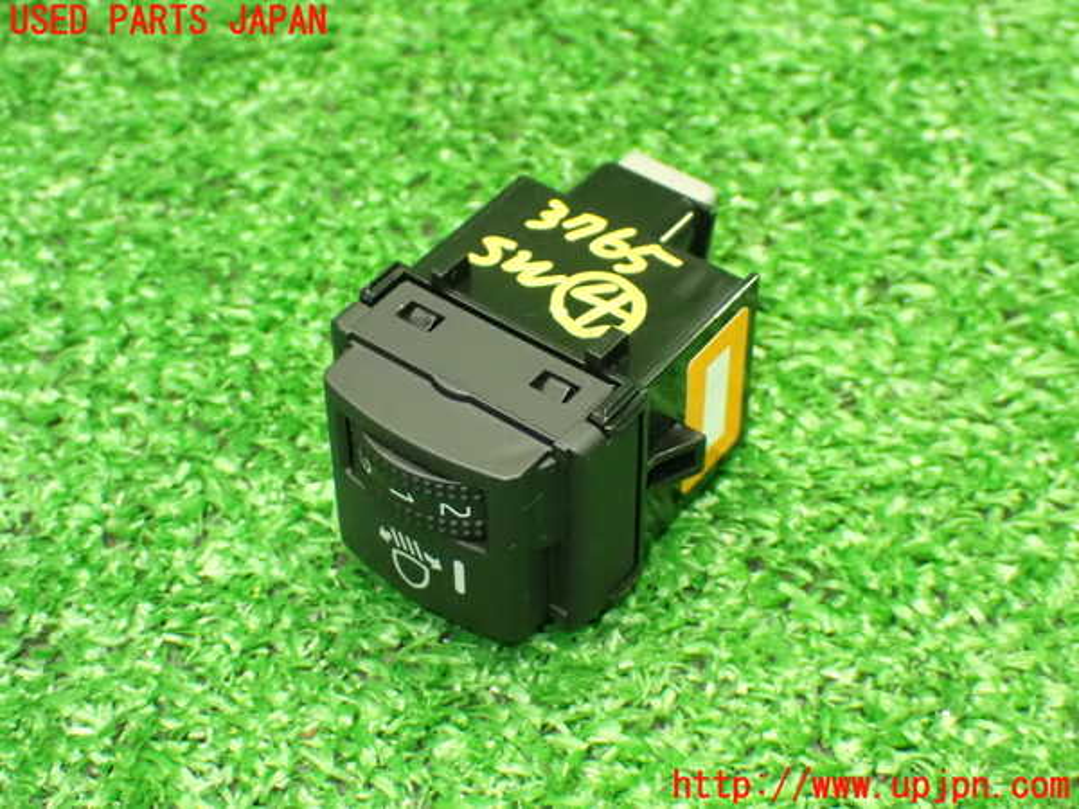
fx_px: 2088
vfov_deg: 21.9
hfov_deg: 29.0
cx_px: 540
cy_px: 404
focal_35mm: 67
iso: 1600
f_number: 3.8
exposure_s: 1/50
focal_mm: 11.88
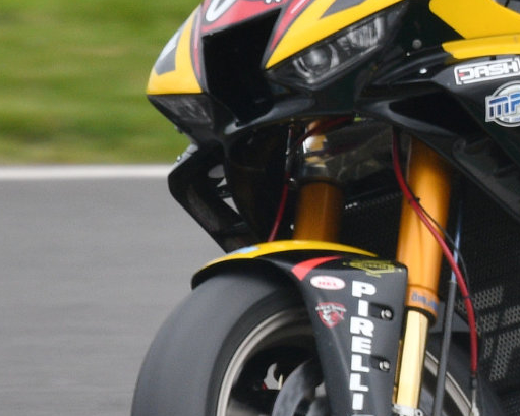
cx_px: 548
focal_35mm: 2754
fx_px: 42392
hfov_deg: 0.7
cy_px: 162
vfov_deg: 0.6
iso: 360
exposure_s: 1/1000
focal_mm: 500
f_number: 5.6
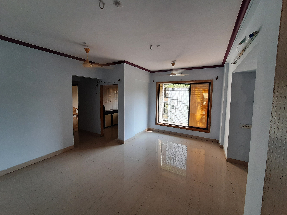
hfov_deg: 106.2
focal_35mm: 13
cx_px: 144
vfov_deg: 89.9
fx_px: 108
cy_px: 108
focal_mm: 1.42
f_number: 2.2
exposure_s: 1/50
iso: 40
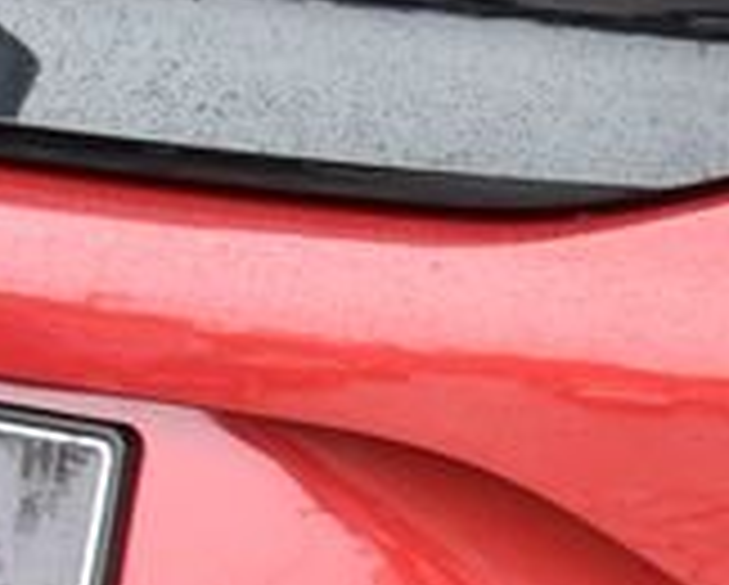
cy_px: 72
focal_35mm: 285
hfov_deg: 6.7
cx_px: 806
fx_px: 6156
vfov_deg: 5.4
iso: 500
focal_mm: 48
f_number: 4.5
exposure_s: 1/80
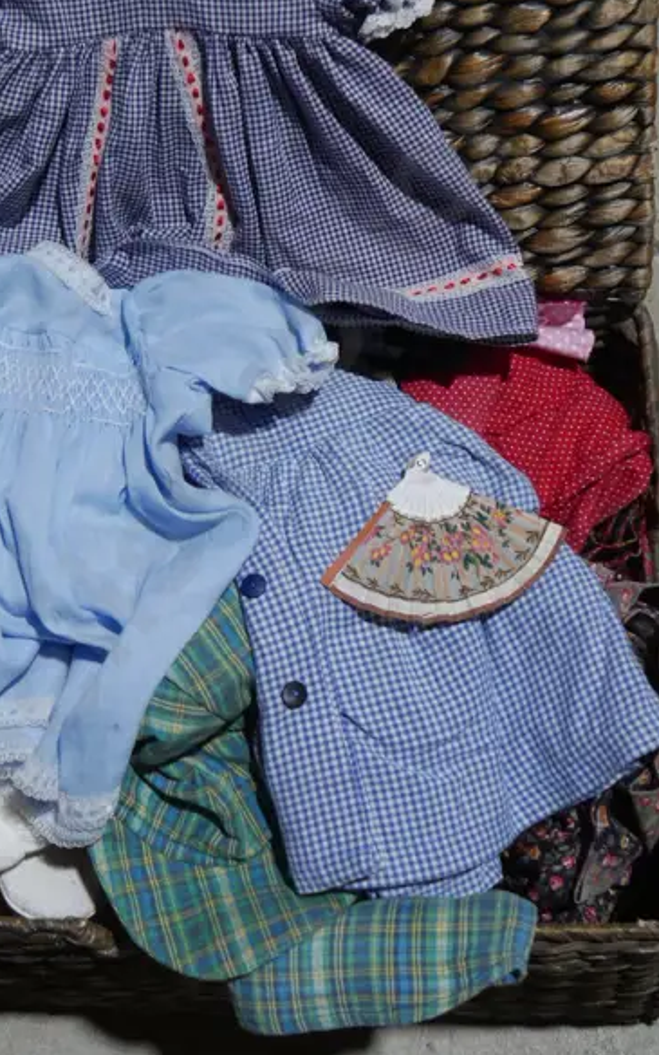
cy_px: 401
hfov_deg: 24.8
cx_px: 271
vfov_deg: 38.6
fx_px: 1494
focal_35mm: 52
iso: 200
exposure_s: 1/100
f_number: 3.5
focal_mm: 14
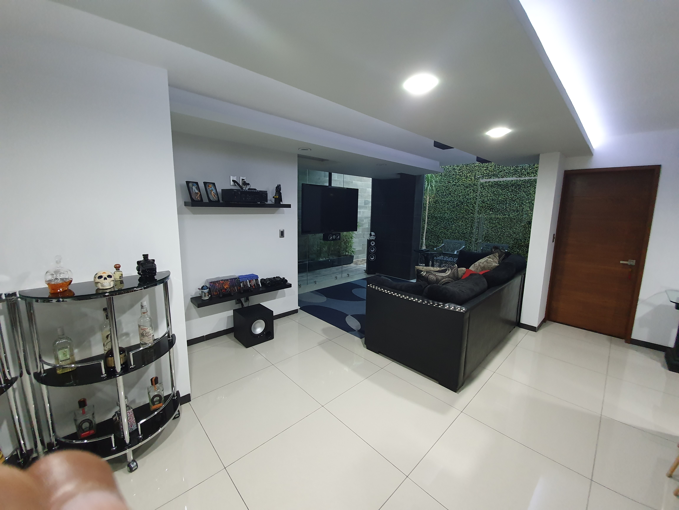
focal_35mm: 13
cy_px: 255
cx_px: 340
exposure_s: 1/30
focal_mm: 1.8
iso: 320
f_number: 2.2
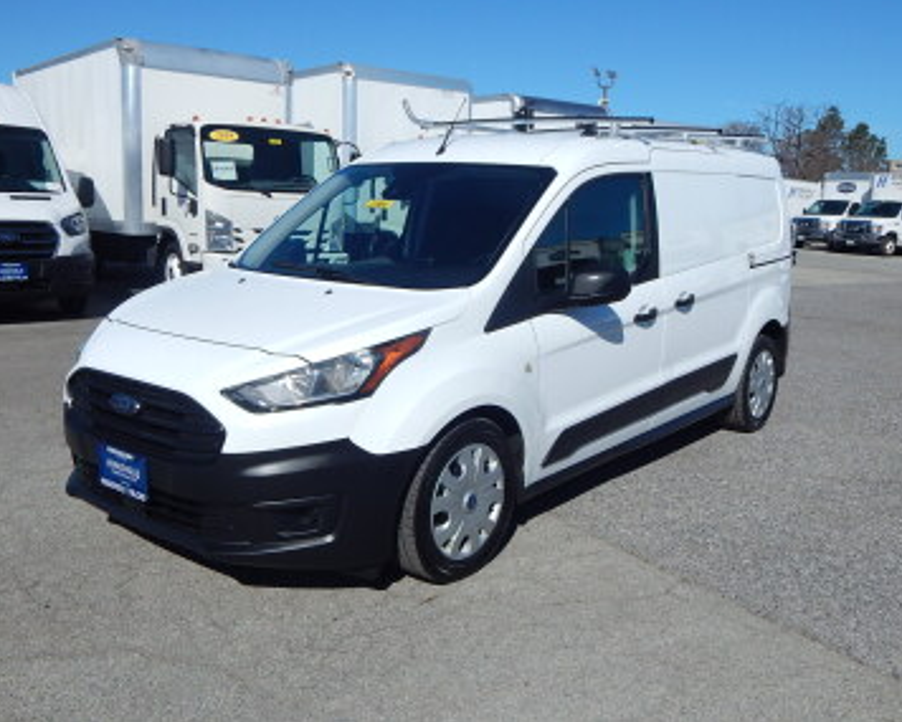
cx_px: 441
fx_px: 881
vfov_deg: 44.6
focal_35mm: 33
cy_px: 356
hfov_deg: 54.2
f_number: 6.5
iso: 125
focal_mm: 5.6
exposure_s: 1/1500
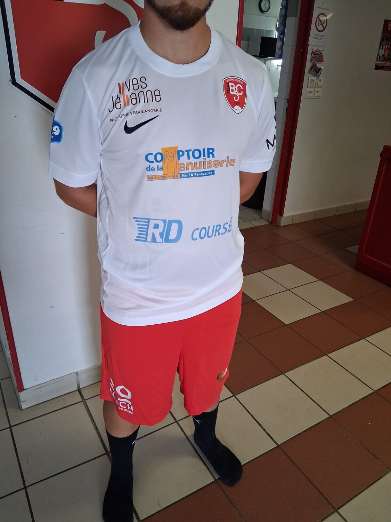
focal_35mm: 26
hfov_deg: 53.1
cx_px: 196
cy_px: 261
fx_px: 392
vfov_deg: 67.3
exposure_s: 1/100
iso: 320
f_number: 1.8
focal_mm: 3.98
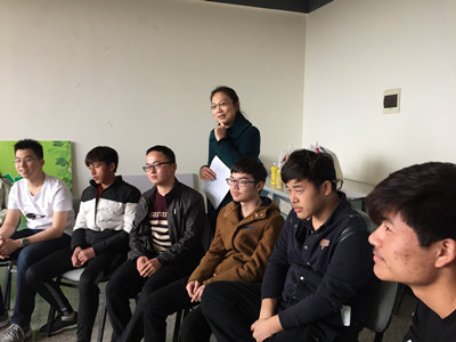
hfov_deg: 61.7
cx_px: 228
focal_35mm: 29
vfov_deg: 48.2
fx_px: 382
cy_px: 171
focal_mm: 4.15
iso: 50
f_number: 2.2
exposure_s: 1/33
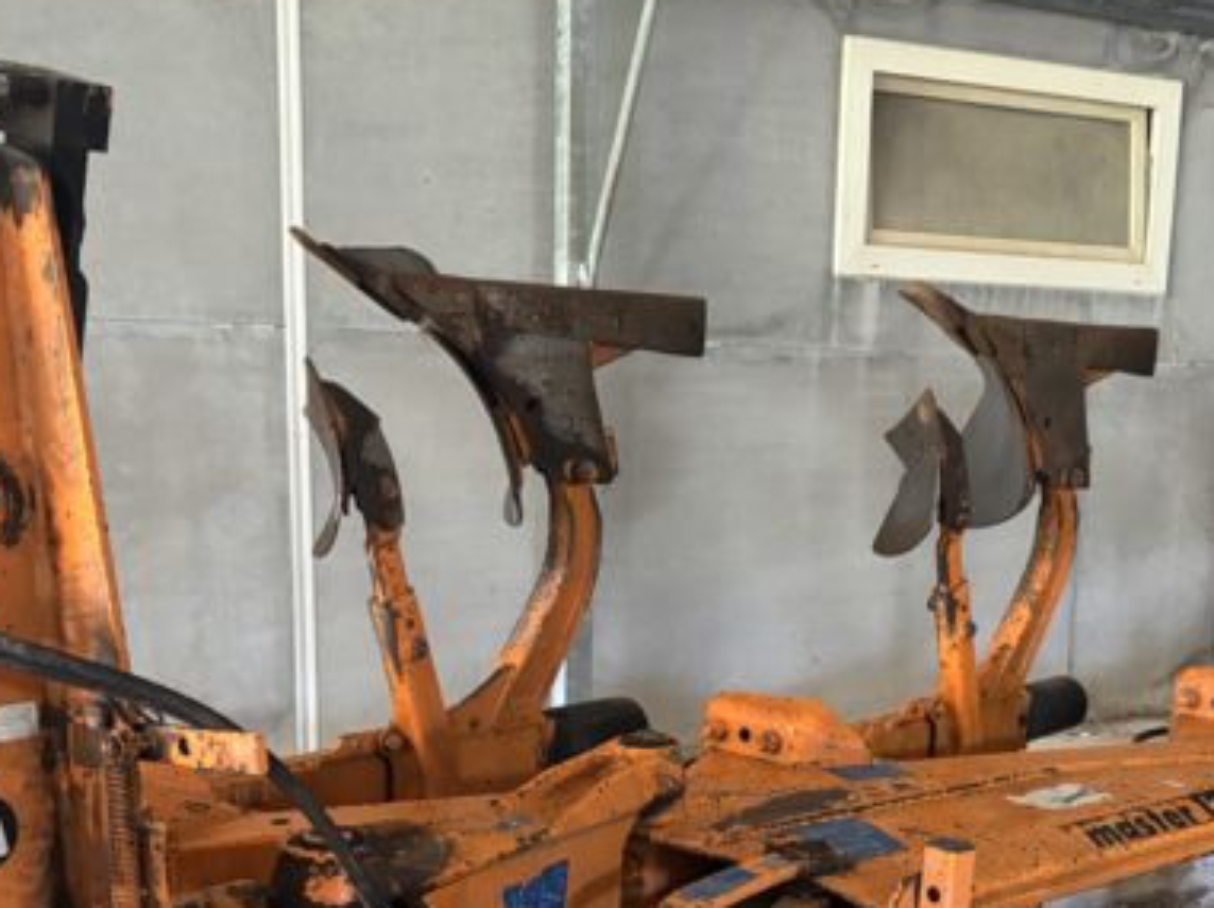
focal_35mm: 51
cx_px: 789
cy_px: 749
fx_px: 1787
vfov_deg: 27.8
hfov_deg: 37.2
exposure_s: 1/40
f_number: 1.6
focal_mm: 5.96
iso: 640
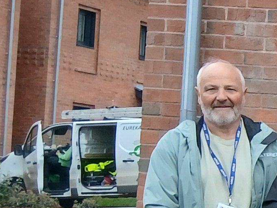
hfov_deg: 10.0
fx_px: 1248
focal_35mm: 156
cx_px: 795
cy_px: 228
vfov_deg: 9.4
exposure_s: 1/50
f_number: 1.8
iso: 64
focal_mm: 3.98
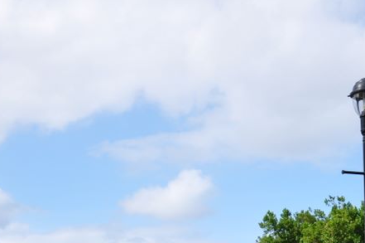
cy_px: 266
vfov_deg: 17.9
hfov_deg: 27.7
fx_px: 741
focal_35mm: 73
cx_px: 161
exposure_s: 1/250
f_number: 10
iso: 200
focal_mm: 21
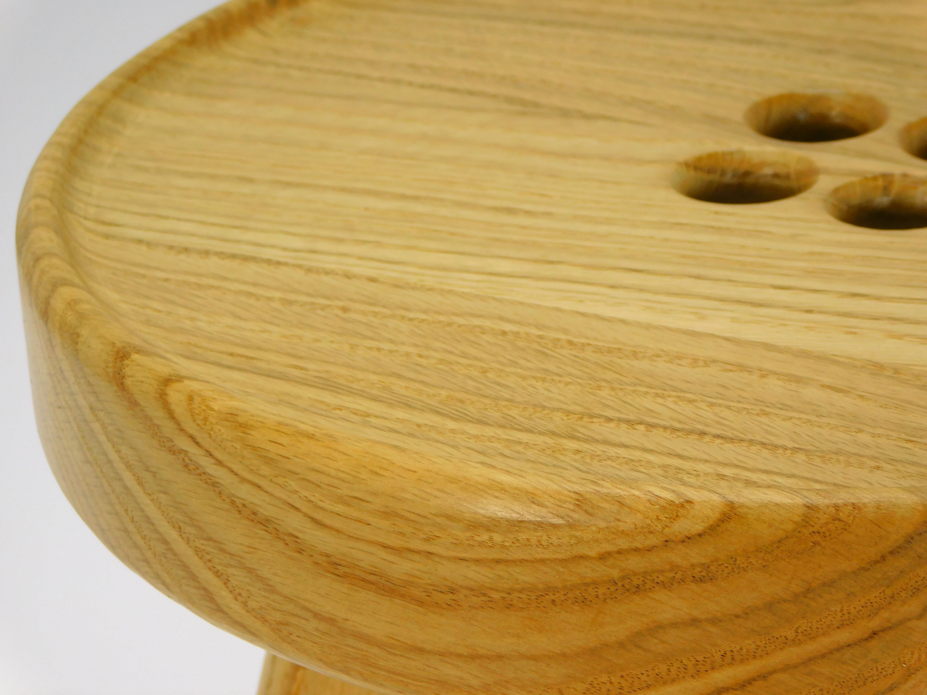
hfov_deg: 13.3
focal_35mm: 148
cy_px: 348
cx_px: 464
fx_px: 3963
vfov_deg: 10.0
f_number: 5.1
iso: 125
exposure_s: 1/60
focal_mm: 26.3
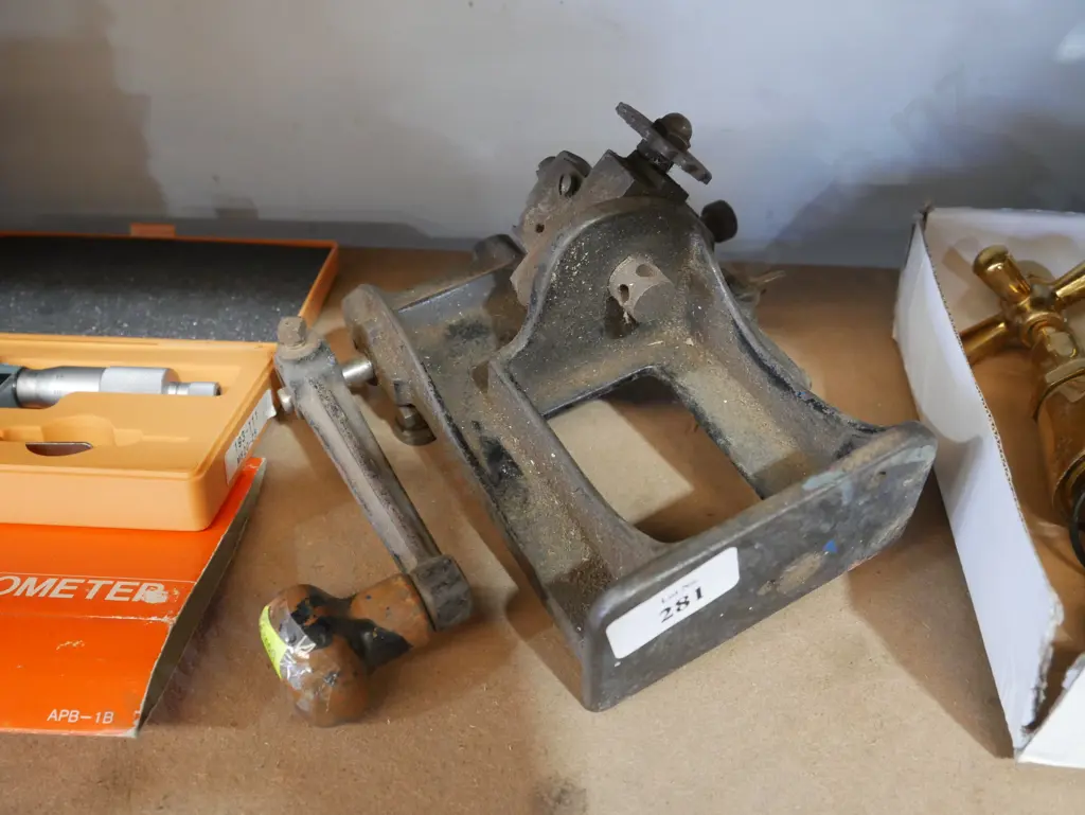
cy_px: 408
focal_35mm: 34
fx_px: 1066
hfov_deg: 53.9
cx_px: 542
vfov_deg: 41.8
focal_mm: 17
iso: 2000
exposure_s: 1/60
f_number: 4.5
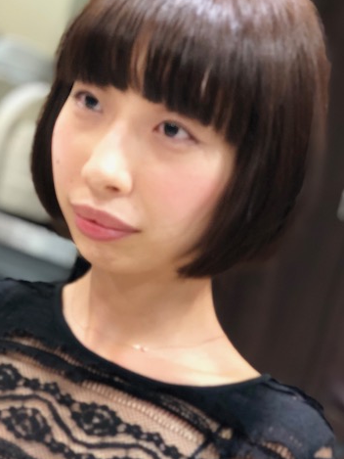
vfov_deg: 27.4
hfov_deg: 20.7
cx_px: 178
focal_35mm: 71
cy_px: 197
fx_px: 940
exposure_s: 1/15
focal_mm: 6
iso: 160
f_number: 2.4
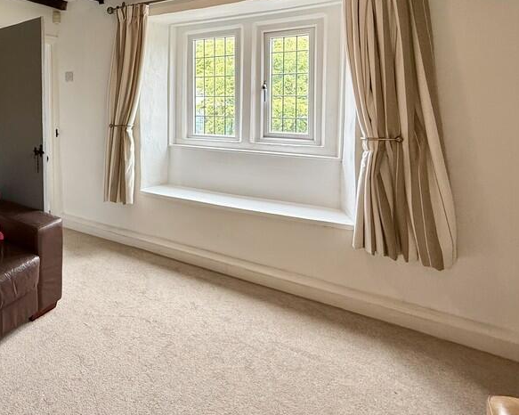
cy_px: 109
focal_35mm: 24
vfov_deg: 56.1
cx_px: 96
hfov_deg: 63.5
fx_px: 369
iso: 160
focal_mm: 2.22
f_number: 2.2
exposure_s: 1/99
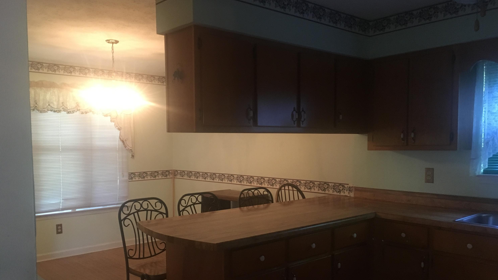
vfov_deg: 36.5
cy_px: 173
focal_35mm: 32
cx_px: 251
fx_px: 423
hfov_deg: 61.0
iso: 200
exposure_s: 1/30
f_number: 2.2
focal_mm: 4.15
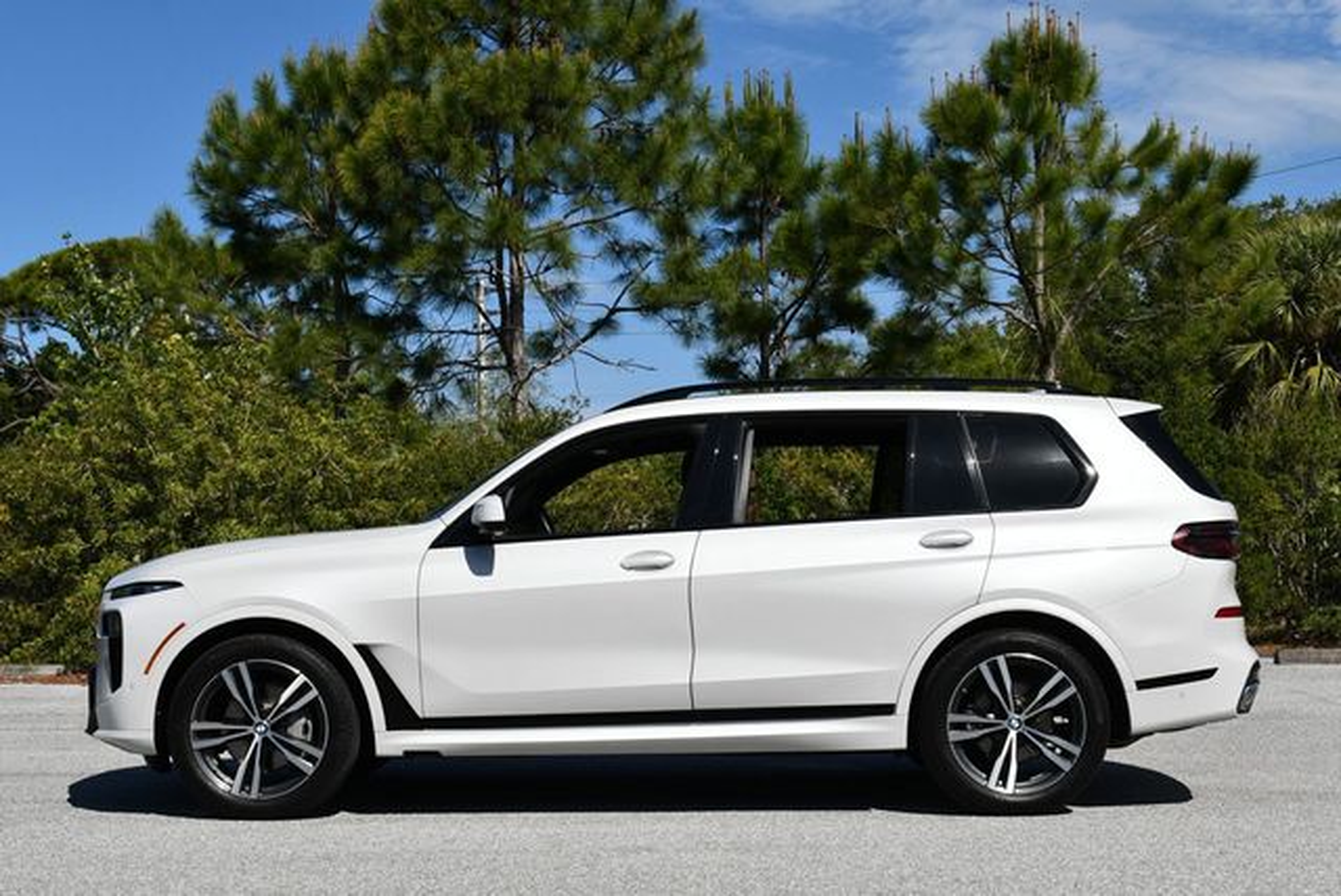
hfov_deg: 38.2
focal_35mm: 52
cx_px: 670
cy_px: 448
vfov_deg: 26.0
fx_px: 1939
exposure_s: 1/400
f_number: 10
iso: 100
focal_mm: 26
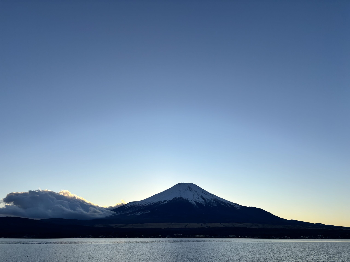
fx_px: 263
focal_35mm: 26
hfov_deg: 67.3
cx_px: 175
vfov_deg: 53.1
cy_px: 131
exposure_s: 1/3021
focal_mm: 5.96
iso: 50
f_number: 1.6
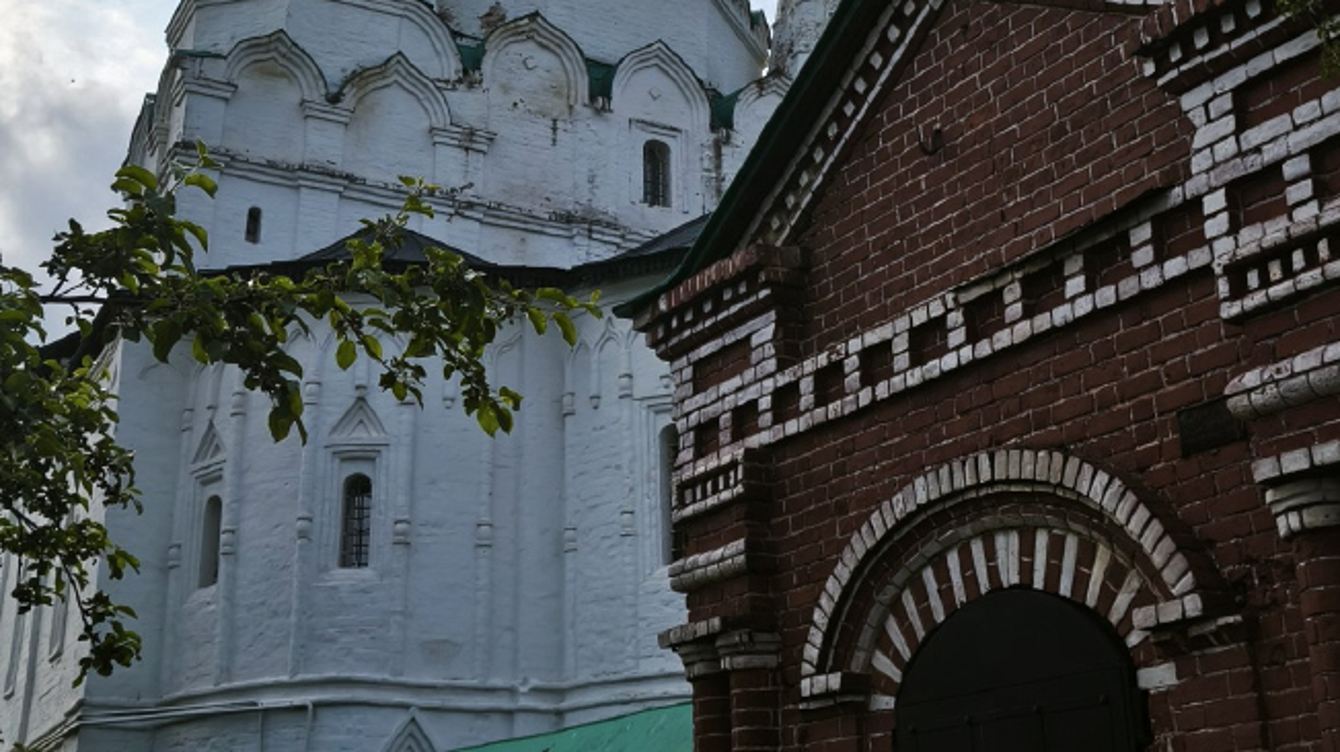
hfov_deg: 41.3
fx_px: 1776
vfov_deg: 23.4
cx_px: 694
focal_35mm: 50
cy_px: 105
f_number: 1.7
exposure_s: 1/1130
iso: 80
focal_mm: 5.35
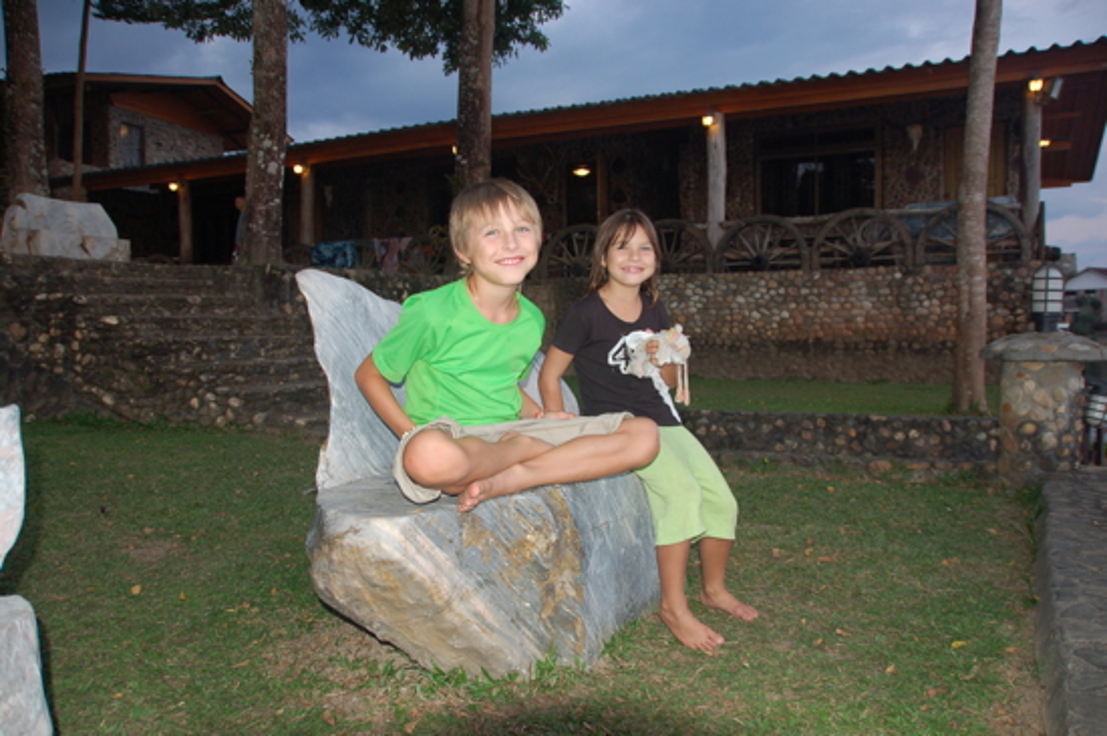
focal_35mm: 27
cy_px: 368
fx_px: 830
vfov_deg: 47.9
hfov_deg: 67.4
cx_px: 554
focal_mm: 18
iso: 400
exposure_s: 1/60
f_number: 3.5
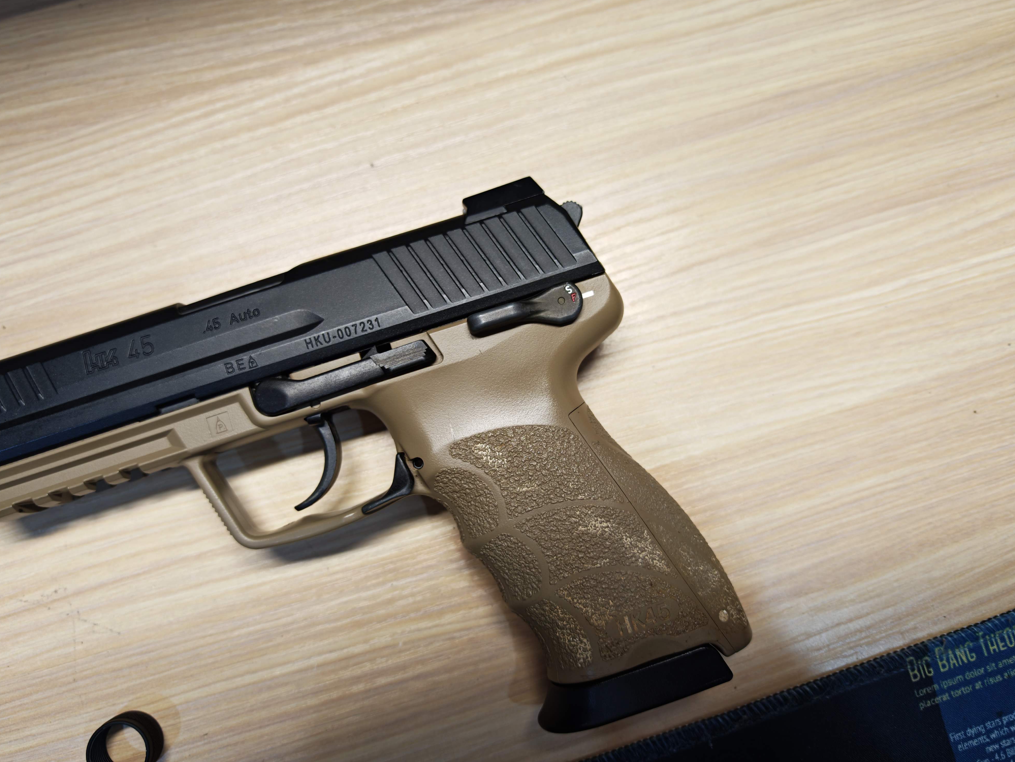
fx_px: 733
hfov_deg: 69.4
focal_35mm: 25
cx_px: 505
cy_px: 394
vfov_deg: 54.9
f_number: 2
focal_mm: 6.83
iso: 160
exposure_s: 1/100
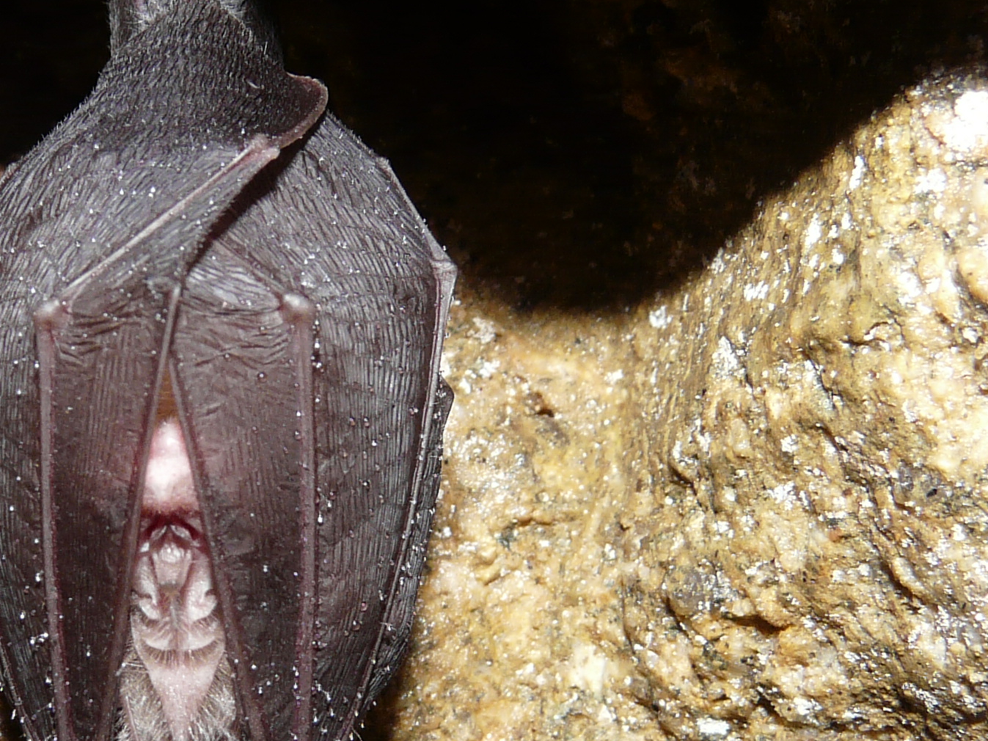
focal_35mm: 73
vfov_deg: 20.0
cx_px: 246
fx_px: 2083
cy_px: 550
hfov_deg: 26.3
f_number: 4
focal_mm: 4.9
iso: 100
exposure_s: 1/30
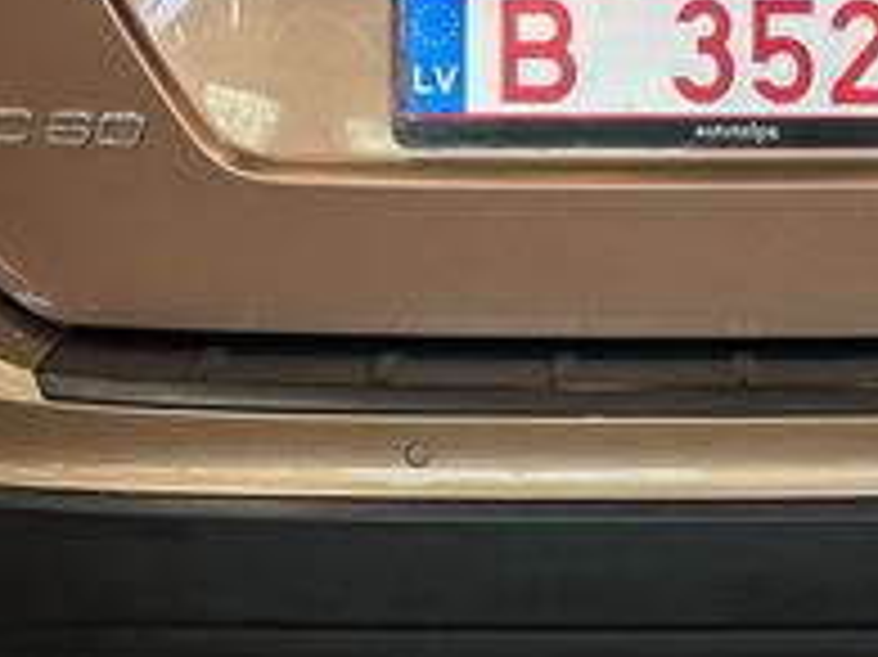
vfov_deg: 9.9
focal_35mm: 148
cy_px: -27
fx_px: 3752
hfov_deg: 13.3
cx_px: 765
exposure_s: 1/50
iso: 125
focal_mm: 6.86
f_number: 1.8
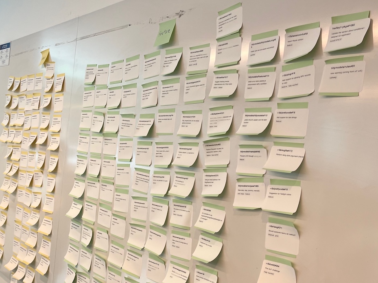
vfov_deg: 34.2
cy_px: 177
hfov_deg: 43.9
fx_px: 458
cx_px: 115
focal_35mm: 42
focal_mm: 5.1
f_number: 1.6
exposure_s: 1/100
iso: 50
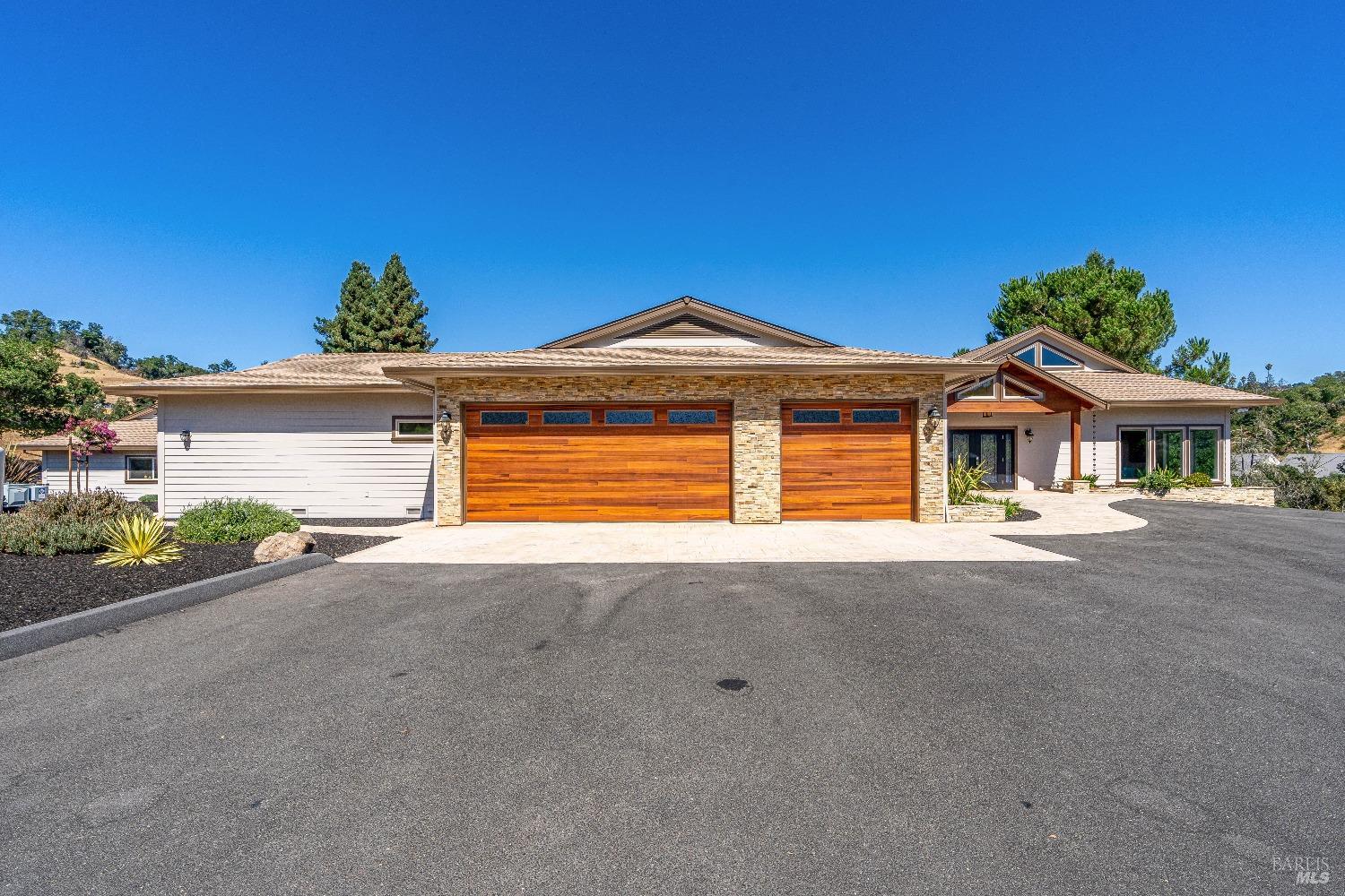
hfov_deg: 96.7
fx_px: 598
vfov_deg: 73.7
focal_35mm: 16
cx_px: 672
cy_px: 448
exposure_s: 1/500
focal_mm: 16
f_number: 11
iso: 320
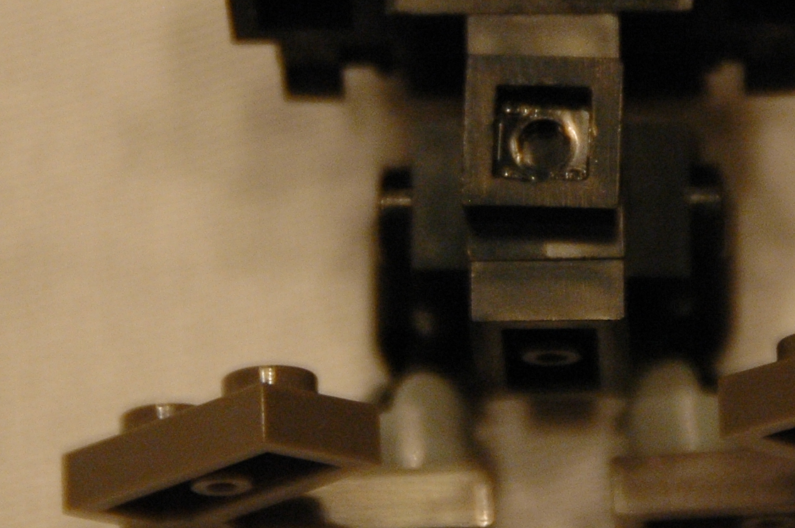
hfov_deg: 2.6
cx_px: 513
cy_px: -104
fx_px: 17759
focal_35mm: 805
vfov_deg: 1.7
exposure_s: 1/25
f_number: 5.6
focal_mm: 200
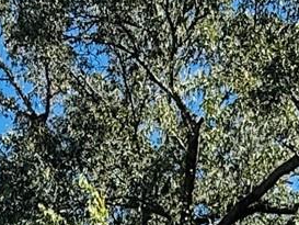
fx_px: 907
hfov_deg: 18.5
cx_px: 238
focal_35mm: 105
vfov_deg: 12.1
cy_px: 485
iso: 64
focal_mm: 2.22
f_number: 2.2
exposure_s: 1/1285
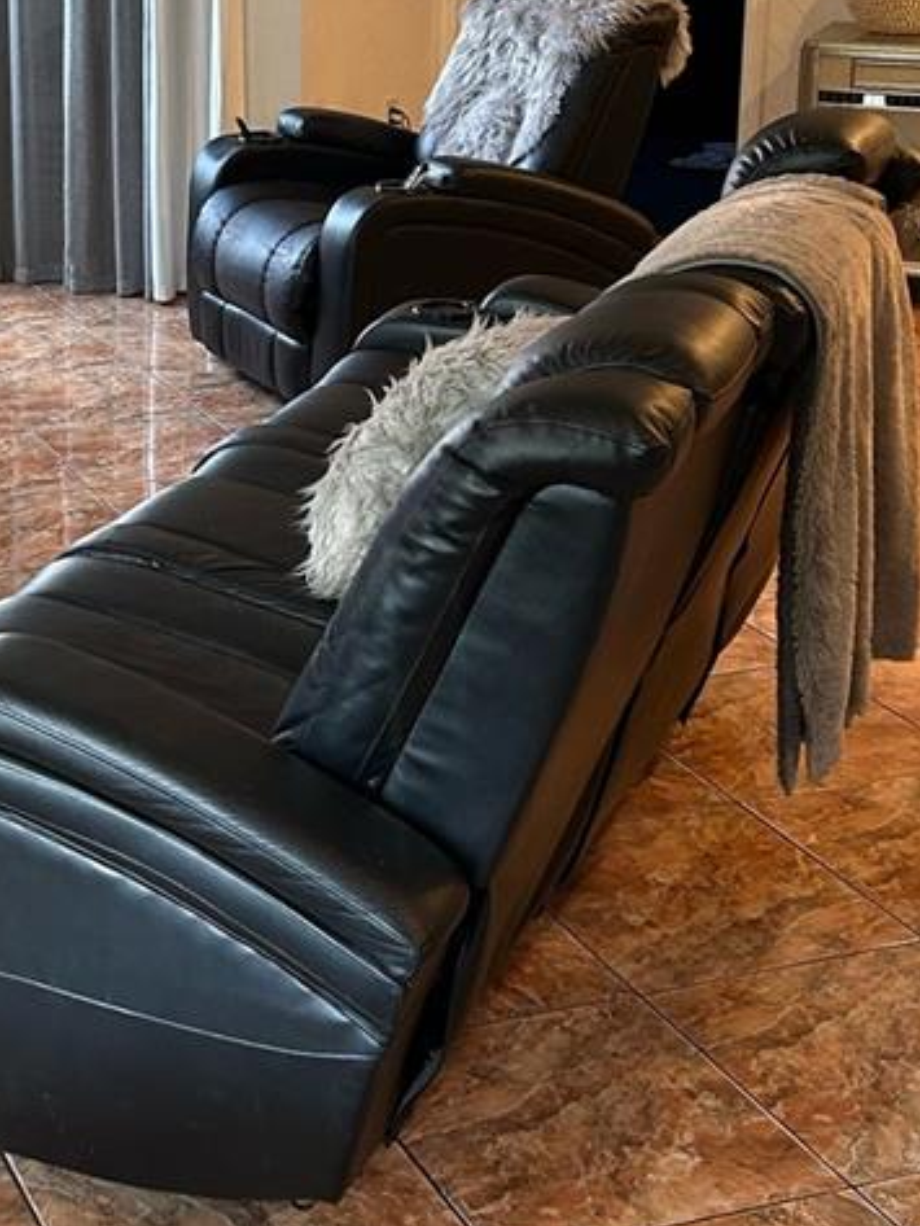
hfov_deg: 21.7
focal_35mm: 66
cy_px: 283
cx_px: 57
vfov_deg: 28.9
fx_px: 2338
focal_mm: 5.7
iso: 125
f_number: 1.5
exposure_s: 1/60
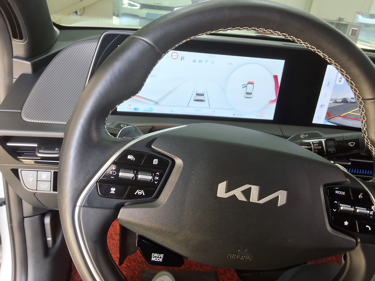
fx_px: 303
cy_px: 140
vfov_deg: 49.7
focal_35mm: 28
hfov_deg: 63.4
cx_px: 188
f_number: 1.9
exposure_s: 1/40
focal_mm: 2.91
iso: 64
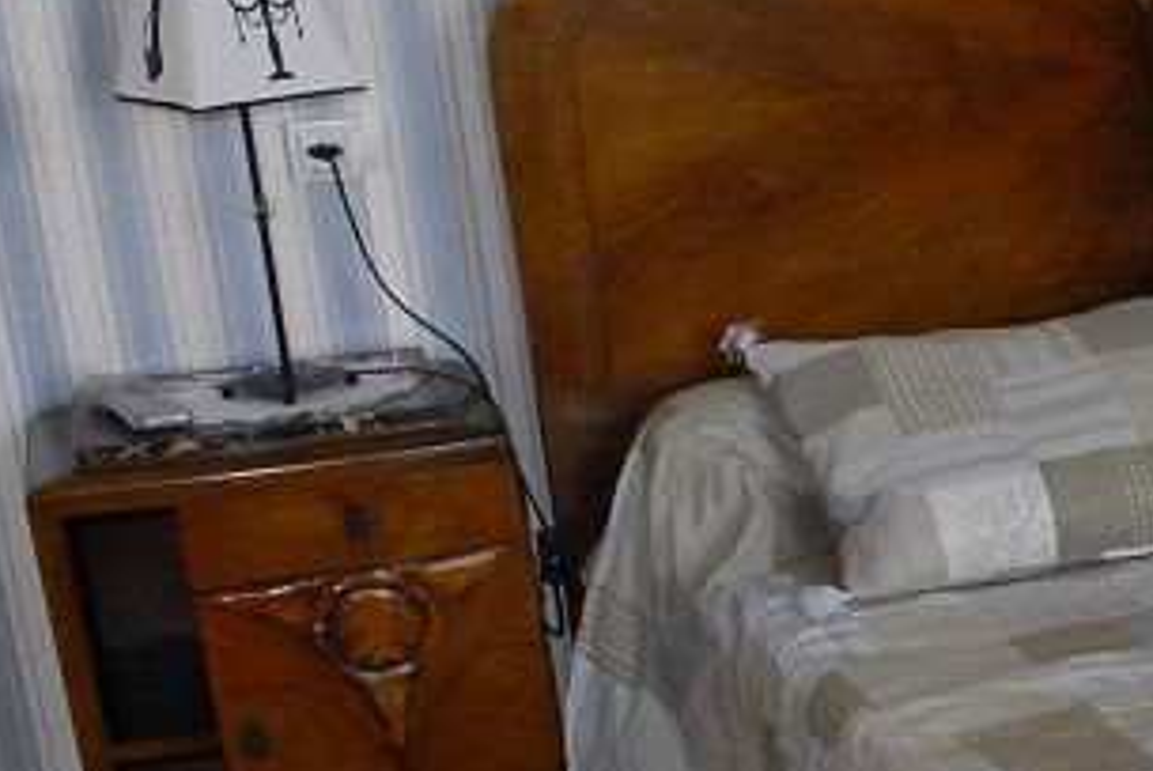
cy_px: 612
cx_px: 1905
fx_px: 2812
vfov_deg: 15.5
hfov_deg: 19.1
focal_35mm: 88
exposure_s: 1/60
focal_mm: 17
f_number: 4.5
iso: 400
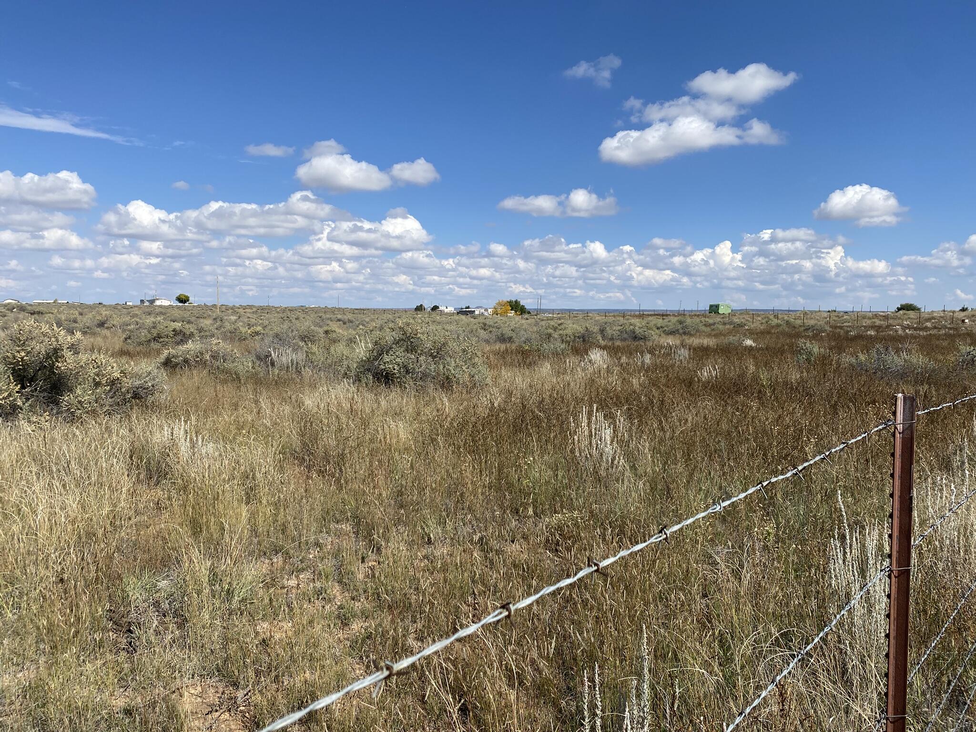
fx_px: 733
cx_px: 488
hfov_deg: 67.3
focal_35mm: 26
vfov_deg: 53.1
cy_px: 366
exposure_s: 1/4115
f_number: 1.8
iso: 32
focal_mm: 4.25
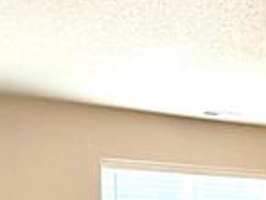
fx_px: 745
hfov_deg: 19.3
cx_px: 304
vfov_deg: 13.9
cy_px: 336
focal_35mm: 97
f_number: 2.2
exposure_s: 1/99
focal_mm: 2.22
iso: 200
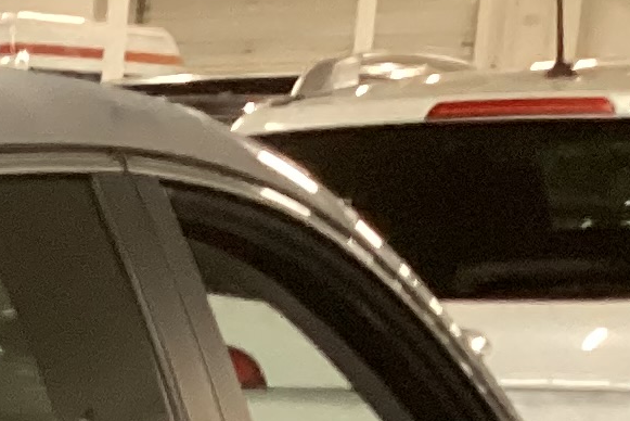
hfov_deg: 9.6
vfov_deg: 6.9
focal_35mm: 181
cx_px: -1056
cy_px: 1242
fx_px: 3169
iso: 200
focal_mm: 3.3
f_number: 2.4
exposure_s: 1/50
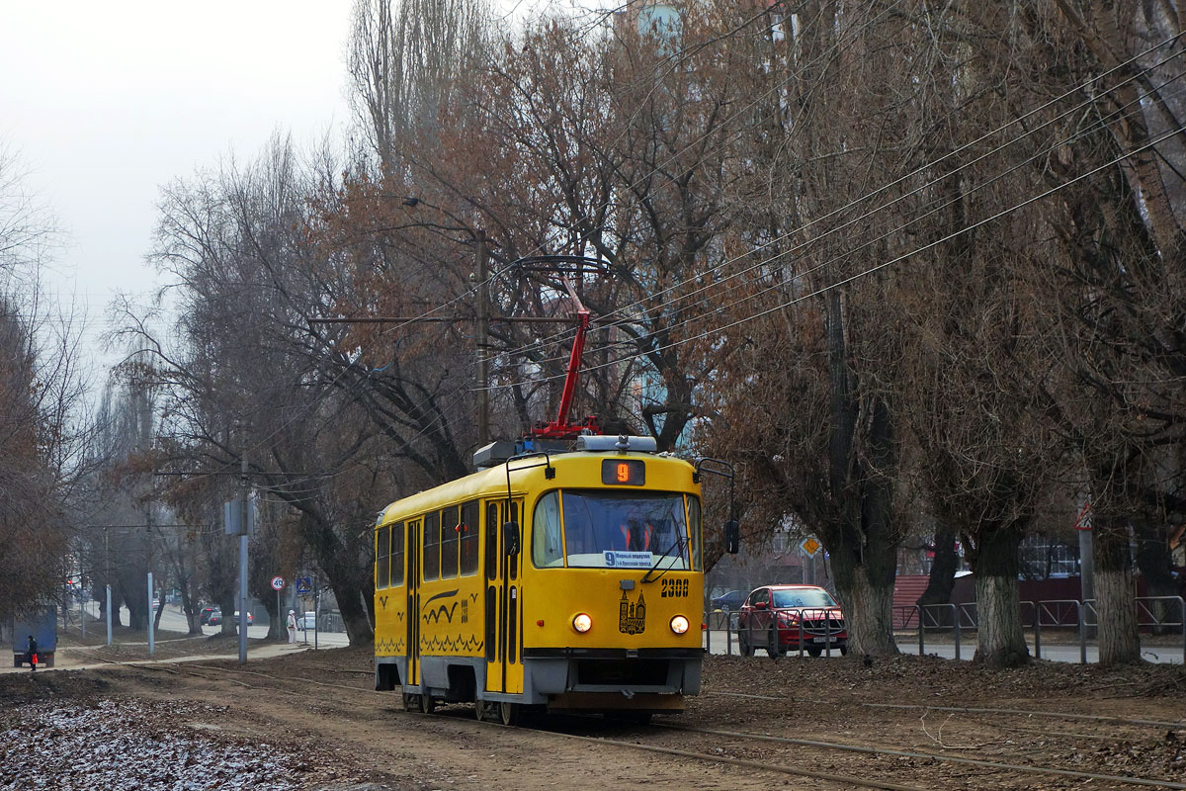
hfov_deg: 25.7
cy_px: 396
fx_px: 2602
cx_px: 593
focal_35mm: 79
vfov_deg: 17.3
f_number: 4.5
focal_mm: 29.49
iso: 320
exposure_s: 1/500
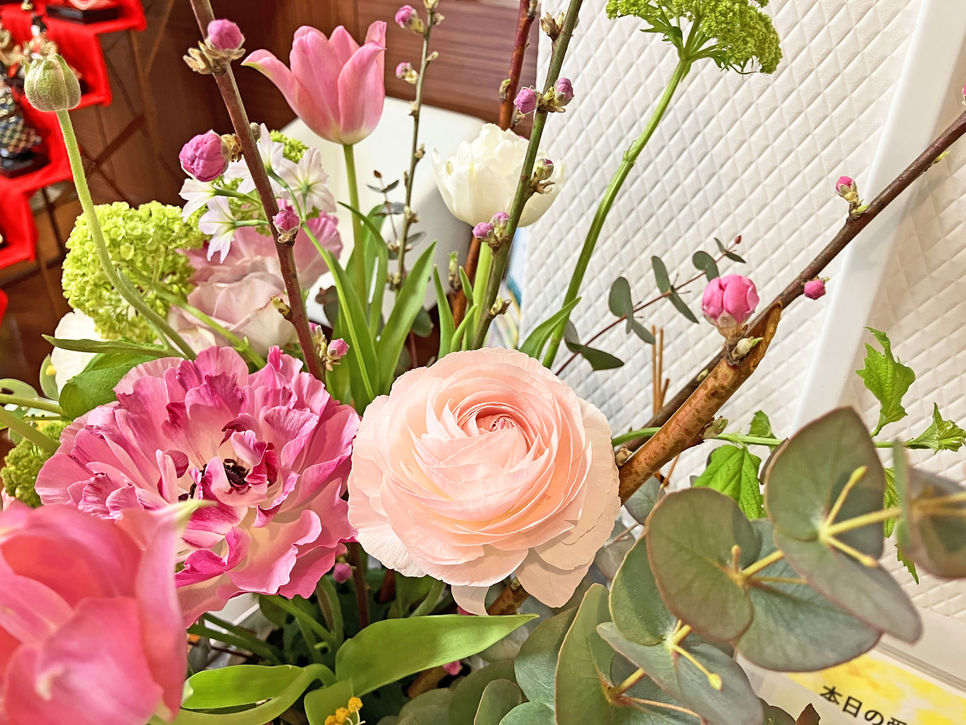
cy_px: 362
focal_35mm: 28
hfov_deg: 63.4
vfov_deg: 49.7
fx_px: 781
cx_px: 483
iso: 100
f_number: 1.8
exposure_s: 1/50
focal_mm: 3.99
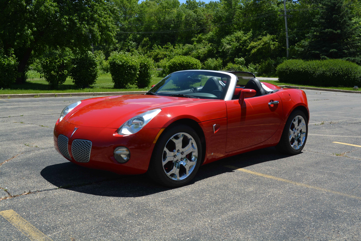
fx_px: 391
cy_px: 120
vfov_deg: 34.2
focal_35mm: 39
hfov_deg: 49.6
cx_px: 180
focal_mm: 26
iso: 100
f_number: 8
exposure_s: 1/250
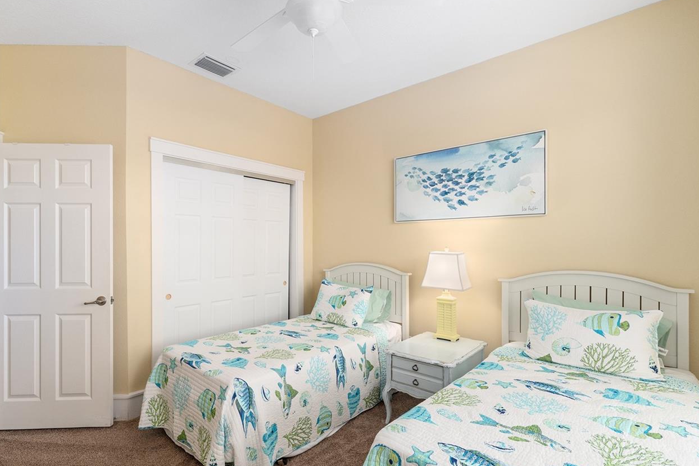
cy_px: 247
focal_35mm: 18
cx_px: 310
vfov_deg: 67.3
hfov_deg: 89.6
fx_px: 349
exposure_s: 1/25
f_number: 8
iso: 400
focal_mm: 14
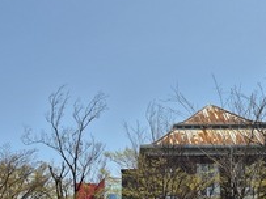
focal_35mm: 51
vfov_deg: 27.5
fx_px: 392
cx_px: 119
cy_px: 181
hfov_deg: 37.5
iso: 25
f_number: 1.8
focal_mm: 5.4
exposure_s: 1/2224
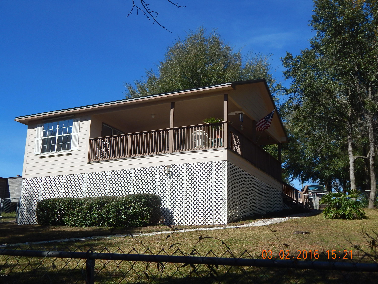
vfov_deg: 33.6
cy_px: 142
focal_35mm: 43
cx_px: 189
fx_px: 470
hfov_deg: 43.9
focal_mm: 7.7
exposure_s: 1/400
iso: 125
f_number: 7.1
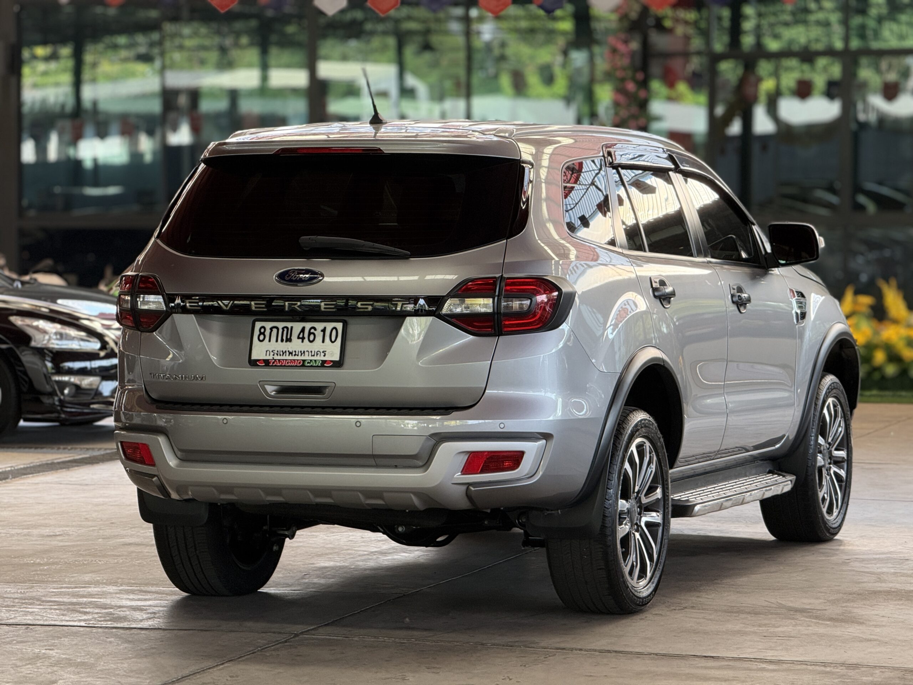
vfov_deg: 12.3
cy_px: 342
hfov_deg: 16.4
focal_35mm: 120
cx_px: 456
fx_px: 3165
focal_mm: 15.66
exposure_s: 1/99
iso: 100
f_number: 2.8
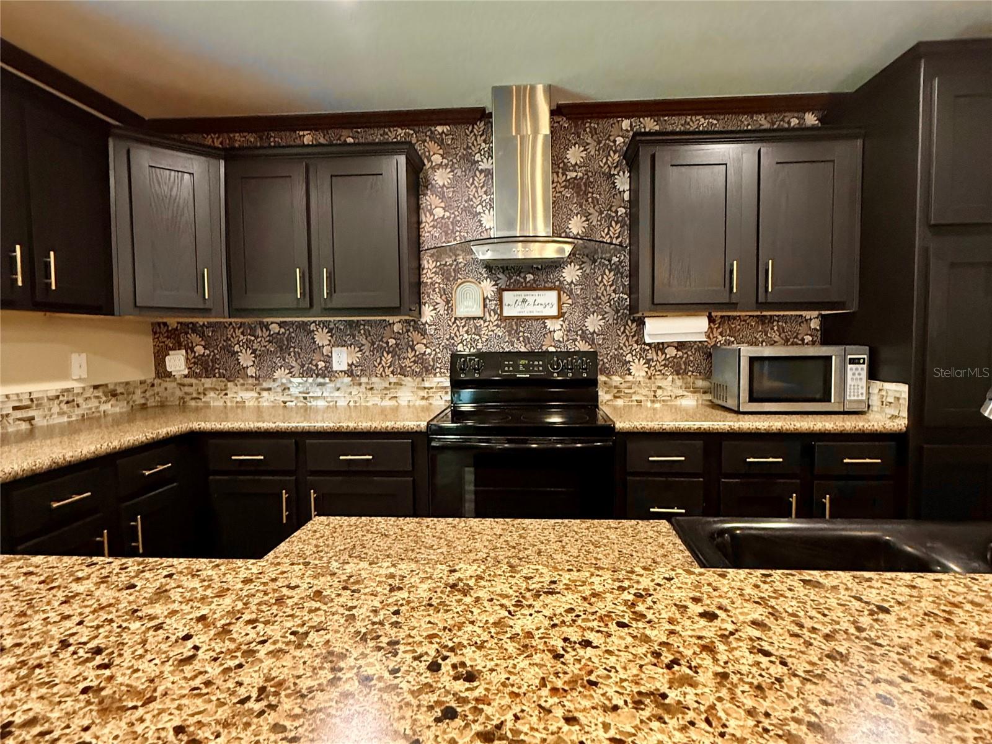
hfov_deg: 102.1
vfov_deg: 85.7
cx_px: 496
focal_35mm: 14
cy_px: 372
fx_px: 401
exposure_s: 1/60
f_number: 2.2
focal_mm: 2.22
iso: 640
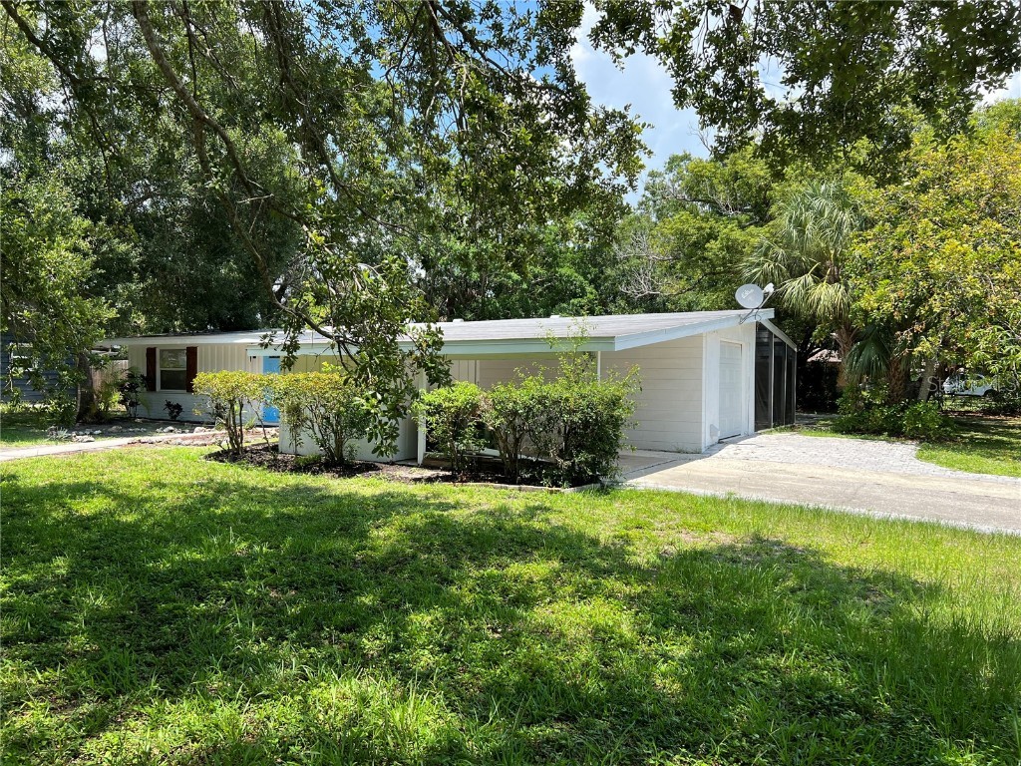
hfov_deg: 67.3
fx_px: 767
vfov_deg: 53.1
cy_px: 383
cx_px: 510
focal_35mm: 26
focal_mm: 5.7
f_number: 1.5
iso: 50
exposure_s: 1/1553
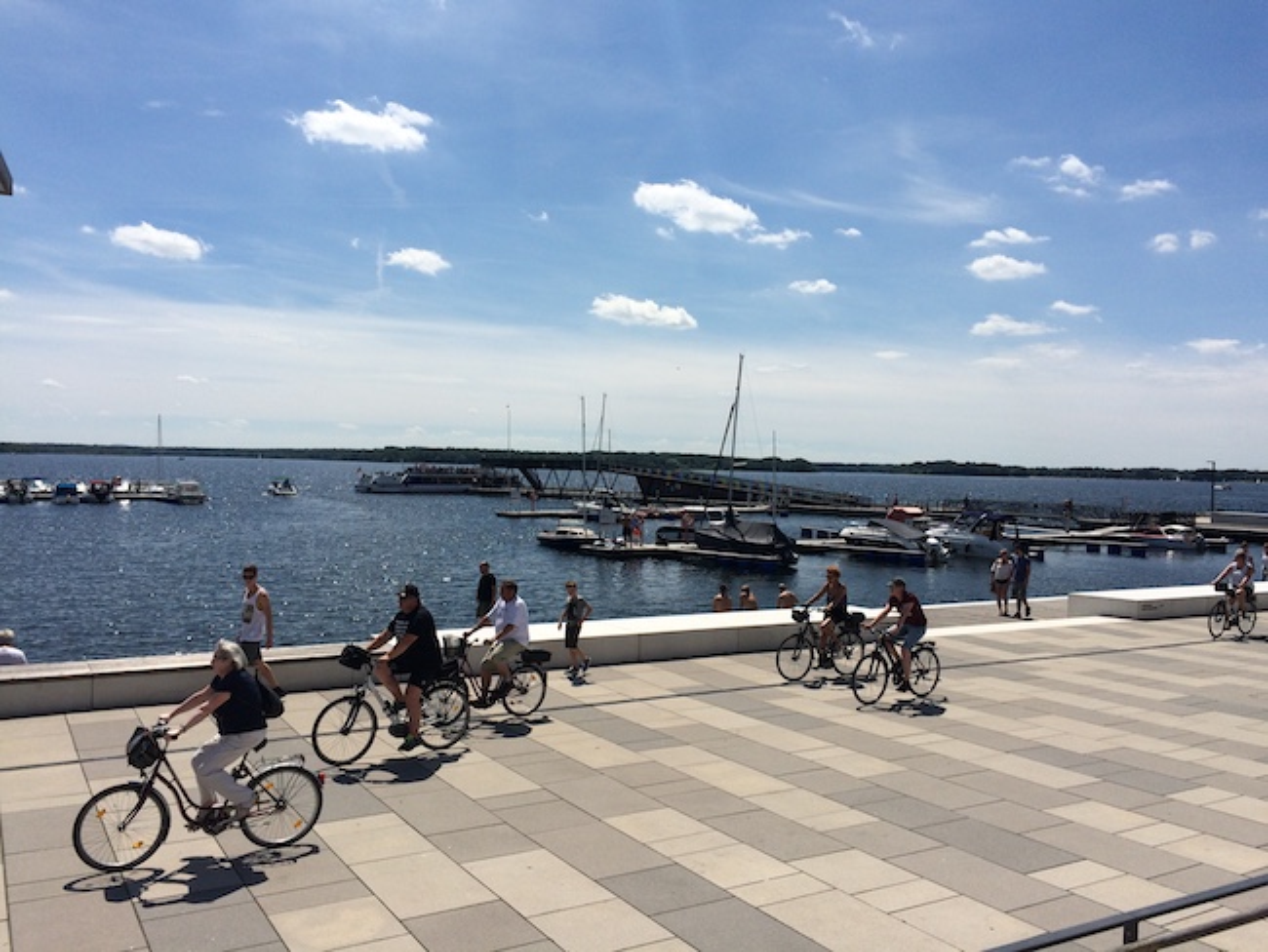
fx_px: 1063
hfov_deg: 61.6
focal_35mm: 29
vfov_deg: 48.3
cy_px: 476
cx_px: 634
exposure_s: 1/5128
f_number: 2.2
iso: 32
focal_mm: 4.15
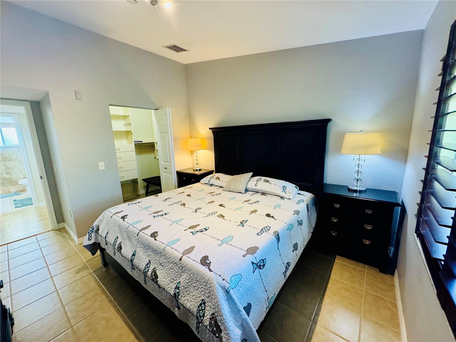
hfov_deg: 102.1
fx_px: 184
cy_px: 171
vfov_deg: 85.7
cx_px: 228
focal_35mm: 14
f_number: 2.2
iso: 250
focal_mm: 2.22
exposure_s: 1/60
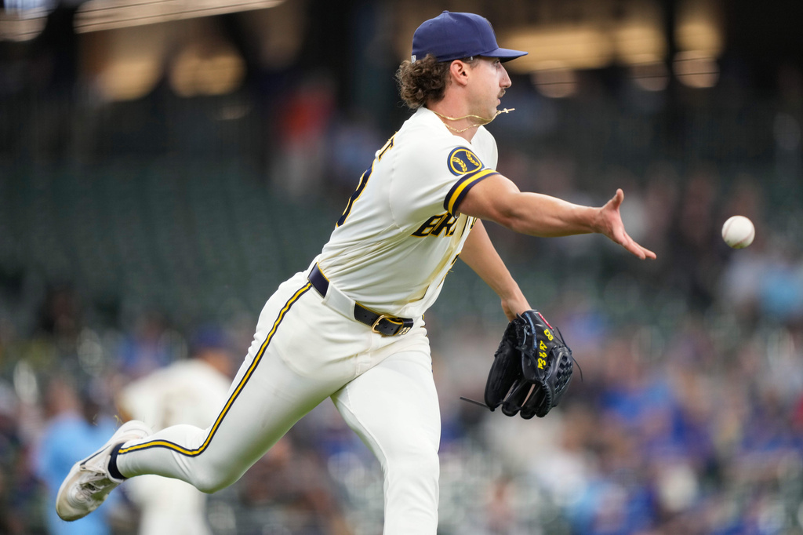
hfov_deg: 5.2
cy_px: 268
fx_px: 8919
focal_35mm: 400
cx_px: 402
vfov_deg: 3.4
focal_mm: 400
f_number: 2.8
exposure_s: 1/1250
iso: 1600
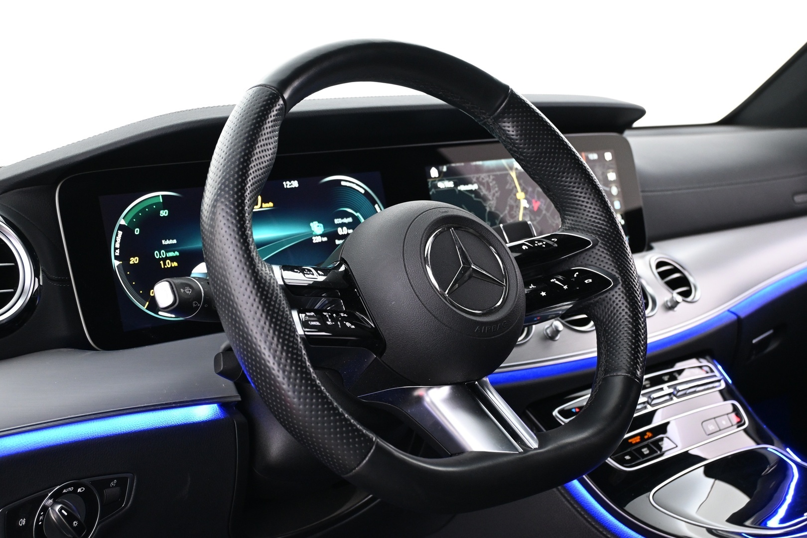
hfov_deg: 40.5
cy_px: 269
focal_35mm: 49
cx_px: 404
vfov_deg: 27.7
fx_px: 1093
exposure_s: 1/10
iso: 1600
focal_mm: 32.5
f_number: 5
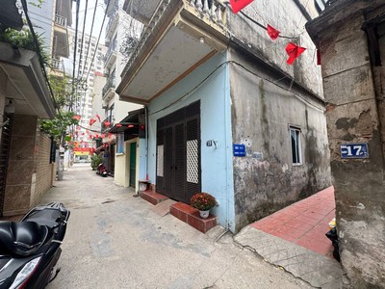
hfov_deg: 102.1
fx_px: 156
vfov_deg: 85.7
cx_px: 192
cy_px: 144
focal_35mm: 14
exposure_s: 1/99
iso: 64
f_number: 2.2
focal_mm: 2.22
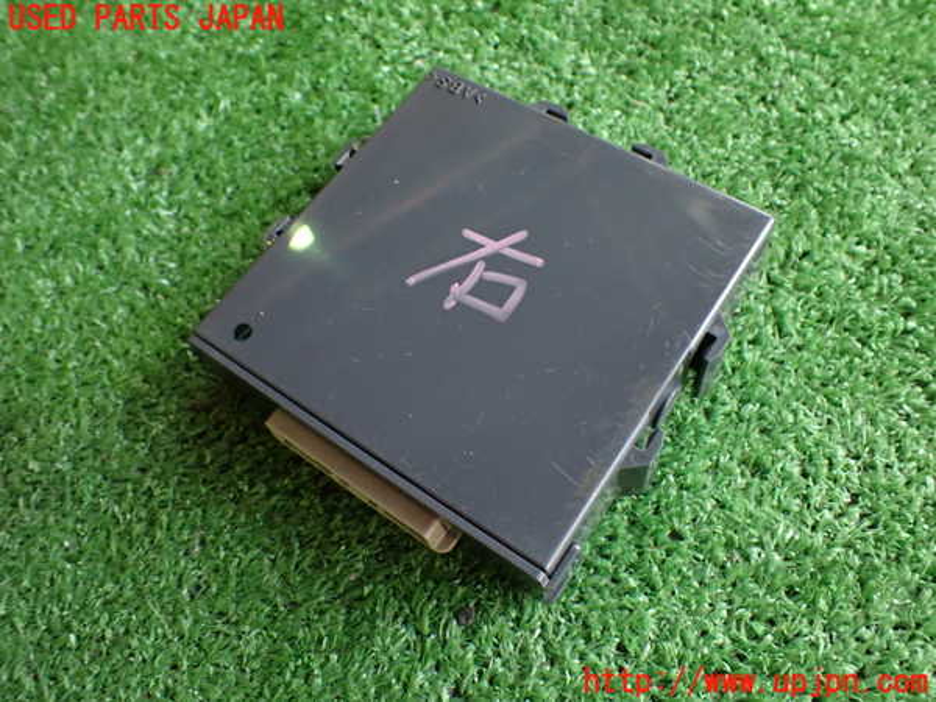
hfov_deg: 60.0
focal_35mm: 30
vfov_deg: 46.8
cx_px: 468
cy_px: 351
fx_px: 811
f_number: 2.3
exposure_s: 1/40
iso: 800
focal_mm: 5.4
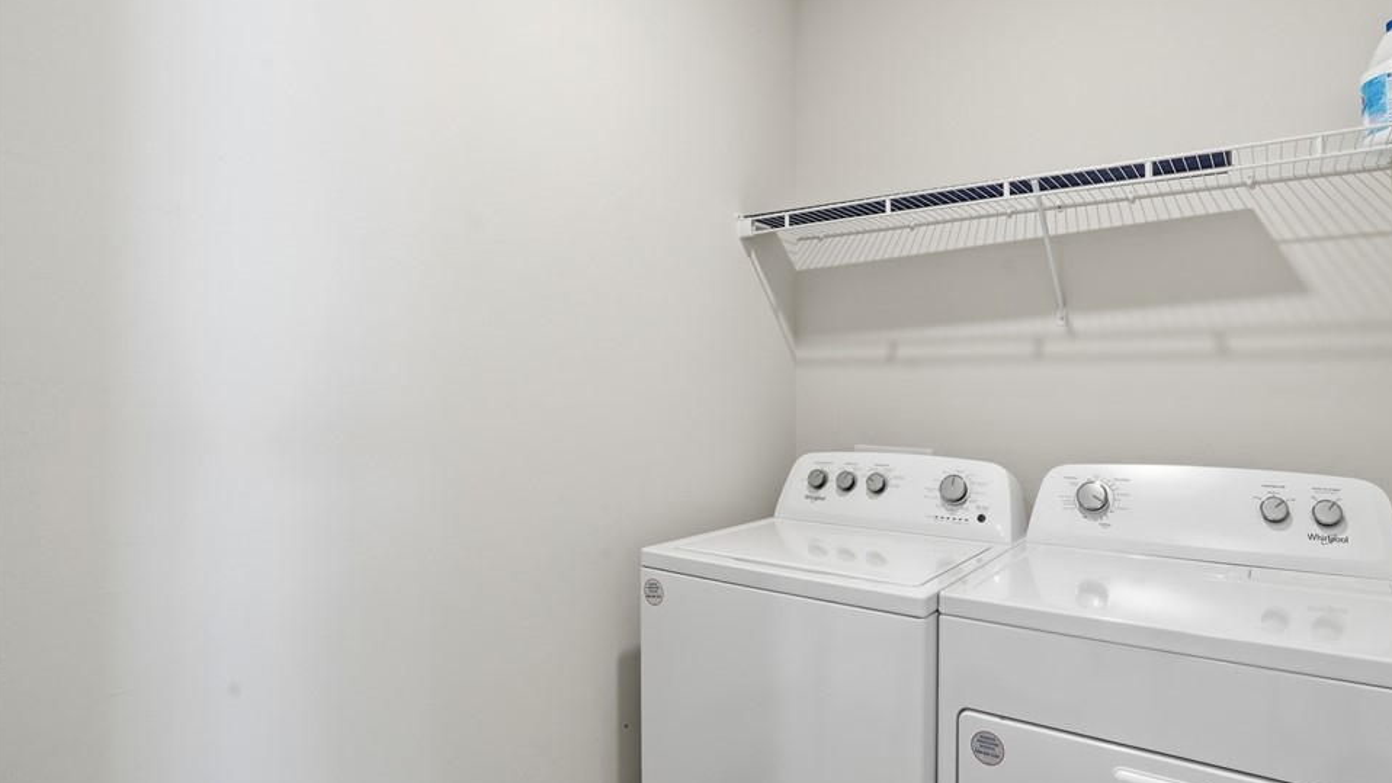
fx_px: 701
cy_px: 399
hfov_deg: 89.1
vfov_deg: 58.3
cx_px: 783
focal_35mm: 19
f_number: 9
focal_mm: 16
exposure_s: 1/15
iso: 200
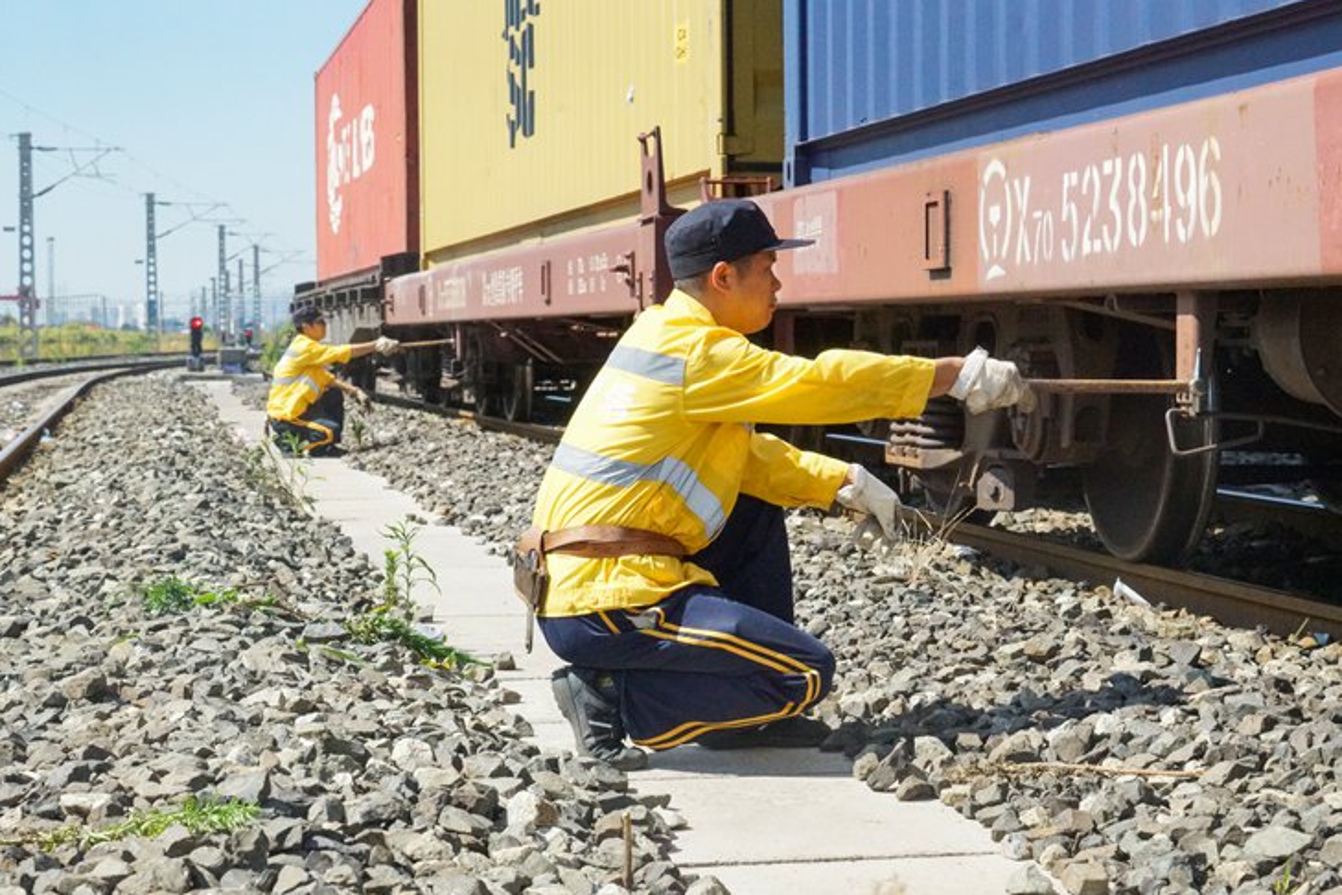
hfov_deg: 28.0
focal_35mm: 72
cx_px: 764
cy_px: 455
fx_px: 2684
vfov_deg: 18.9
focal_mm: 61
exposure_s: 1/8000
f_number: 9
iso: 12800
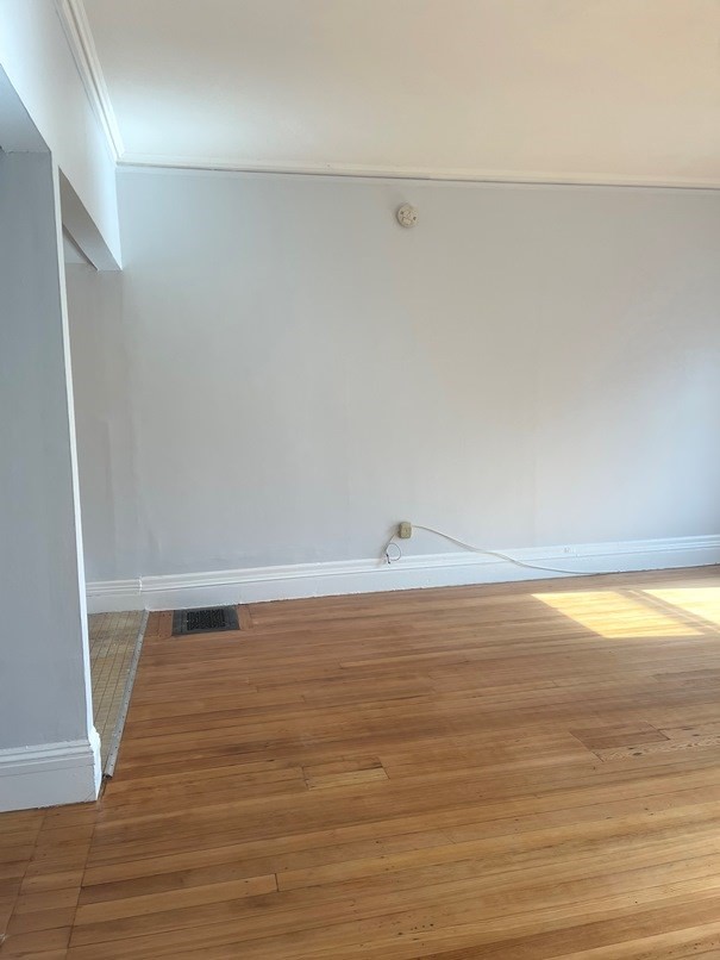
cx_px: 360
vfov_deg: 69.4
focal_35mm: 25
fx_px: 693
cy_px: 480
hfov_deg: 54.9
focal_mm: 5.1
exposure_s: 1/121
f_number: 1.6
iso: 50
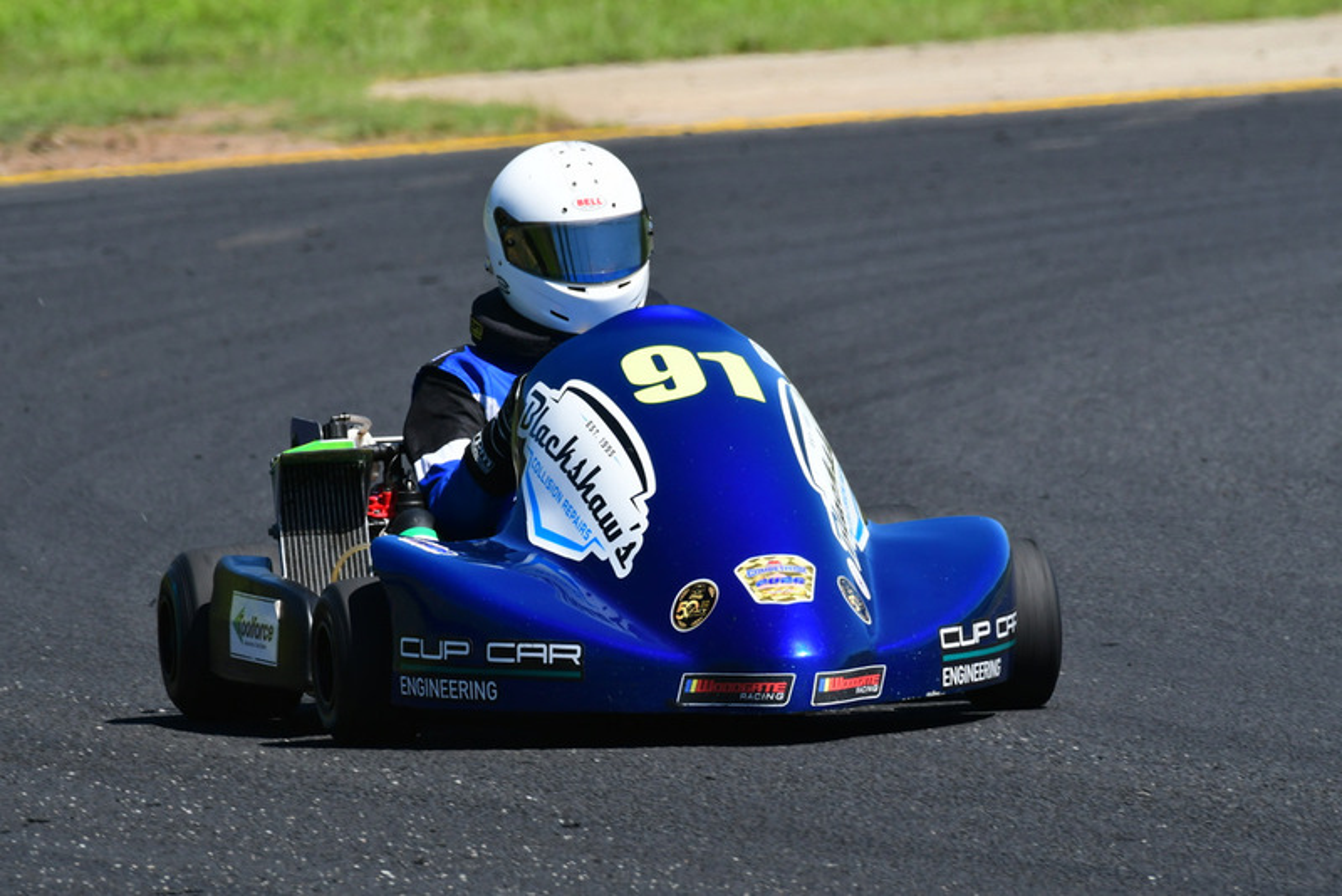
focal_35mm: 750
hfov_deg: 2.7
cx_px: 671
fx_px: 27967
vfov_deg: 1.8
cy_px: 448
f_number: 11
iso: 500
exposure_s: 1/640
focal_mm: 500
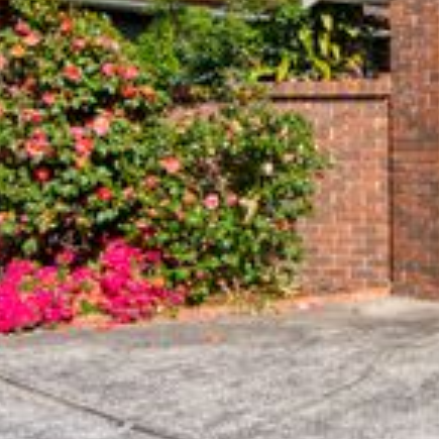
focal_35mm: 58
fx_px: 832
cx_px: 309
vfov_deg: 29.4
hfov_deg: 29.3
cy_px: 147
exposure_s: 1/250
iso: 100
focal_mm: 21
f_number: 9
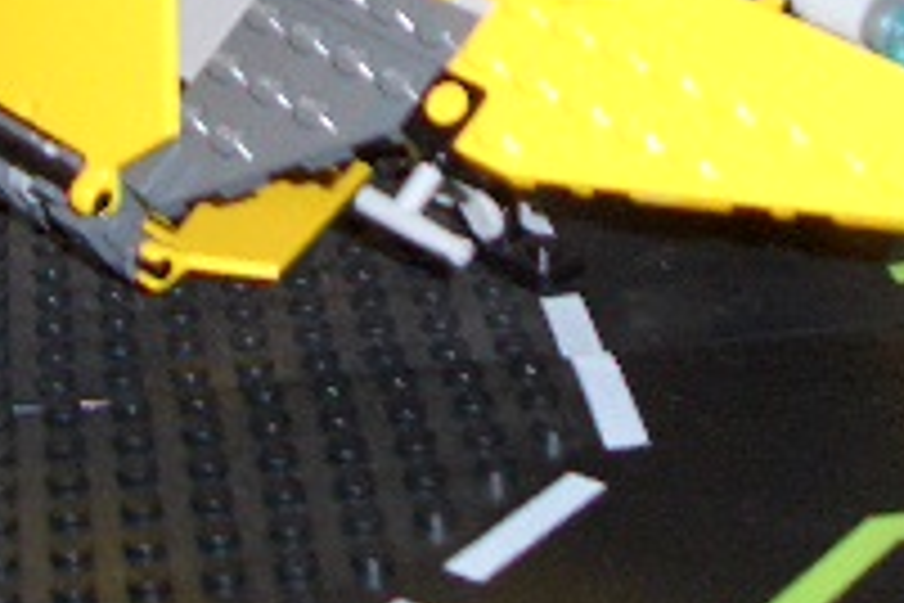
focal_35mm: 116
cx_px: 630
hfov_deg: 17.6
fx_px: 2913
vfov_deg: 11.4
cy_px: -288
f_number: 2.6
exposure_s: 1/60
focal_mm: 5.8
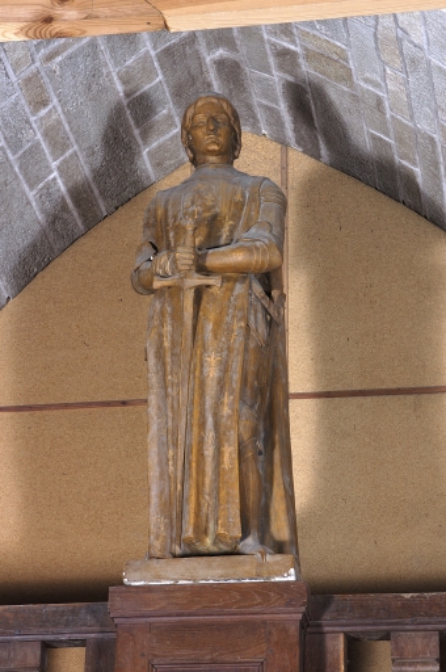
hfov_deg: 13.0
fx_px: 1956
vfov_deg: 19.5
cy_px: 336
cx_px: 223
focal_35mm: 105
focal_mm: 70
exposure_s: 1/30
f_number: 8
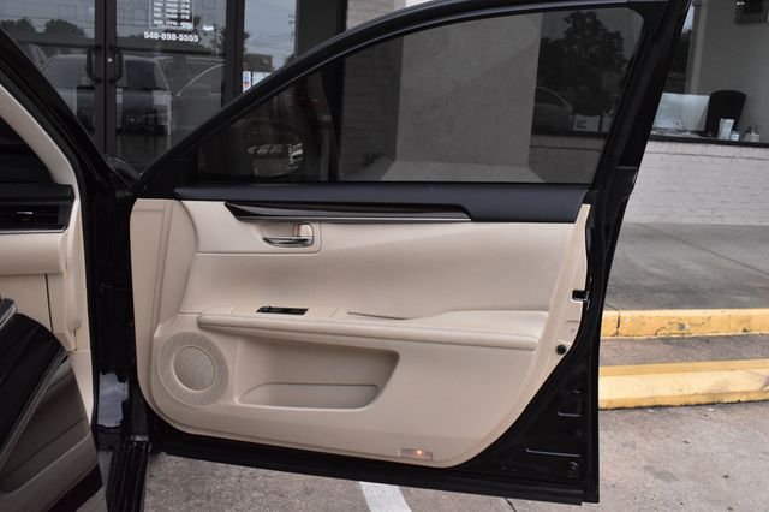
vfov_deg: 36.8
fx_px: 769
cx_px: 384
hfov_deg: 53.2
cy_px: 256
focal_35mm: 36
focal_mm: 24
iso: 2500
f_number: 13
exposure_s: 1/800
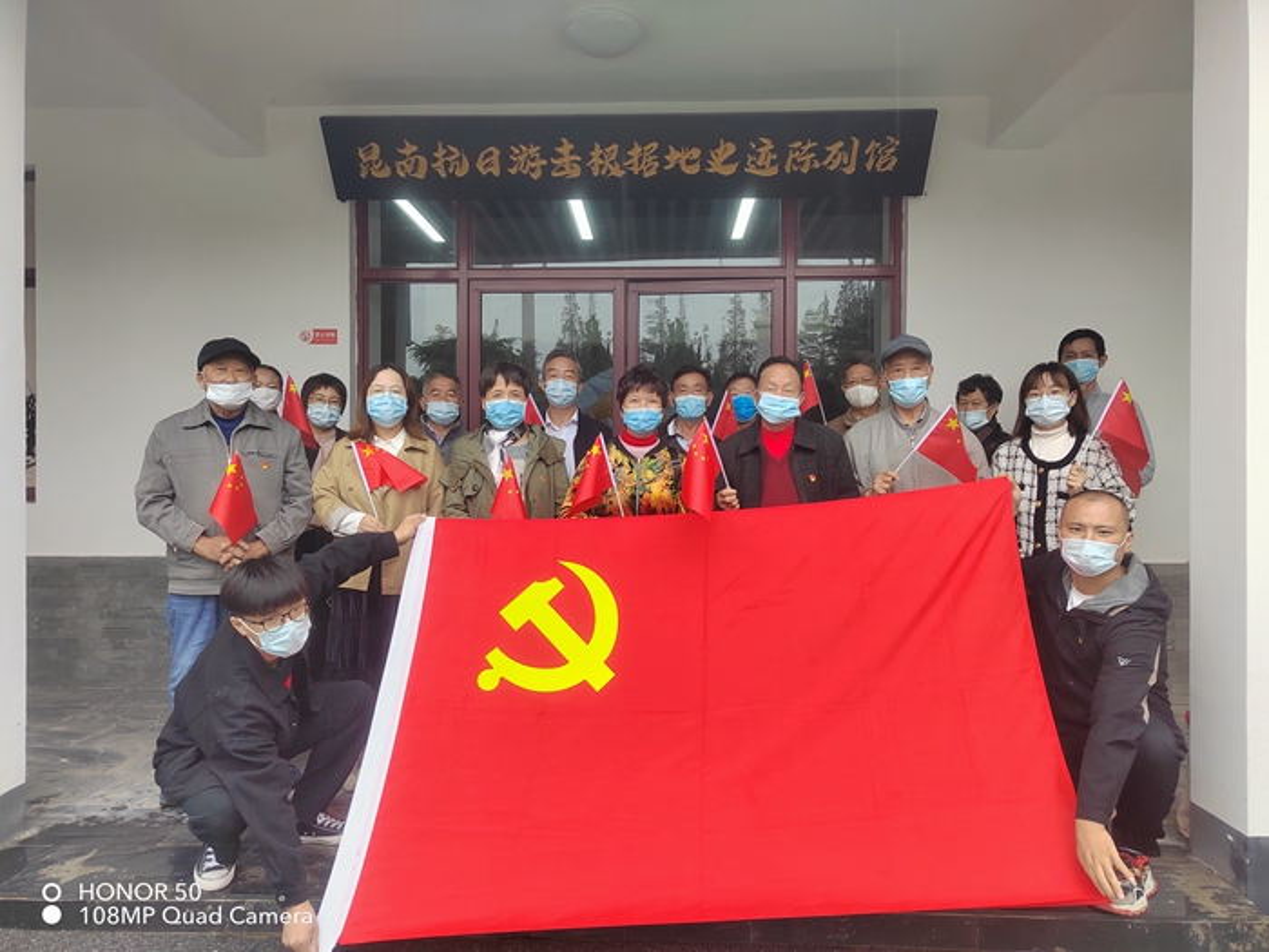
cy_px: 476
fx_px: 843
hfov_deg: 73.9
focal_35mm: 23
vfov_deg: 58.9
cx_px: 634
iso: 222
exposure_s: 1/100
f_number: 1.9
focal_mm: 5.52
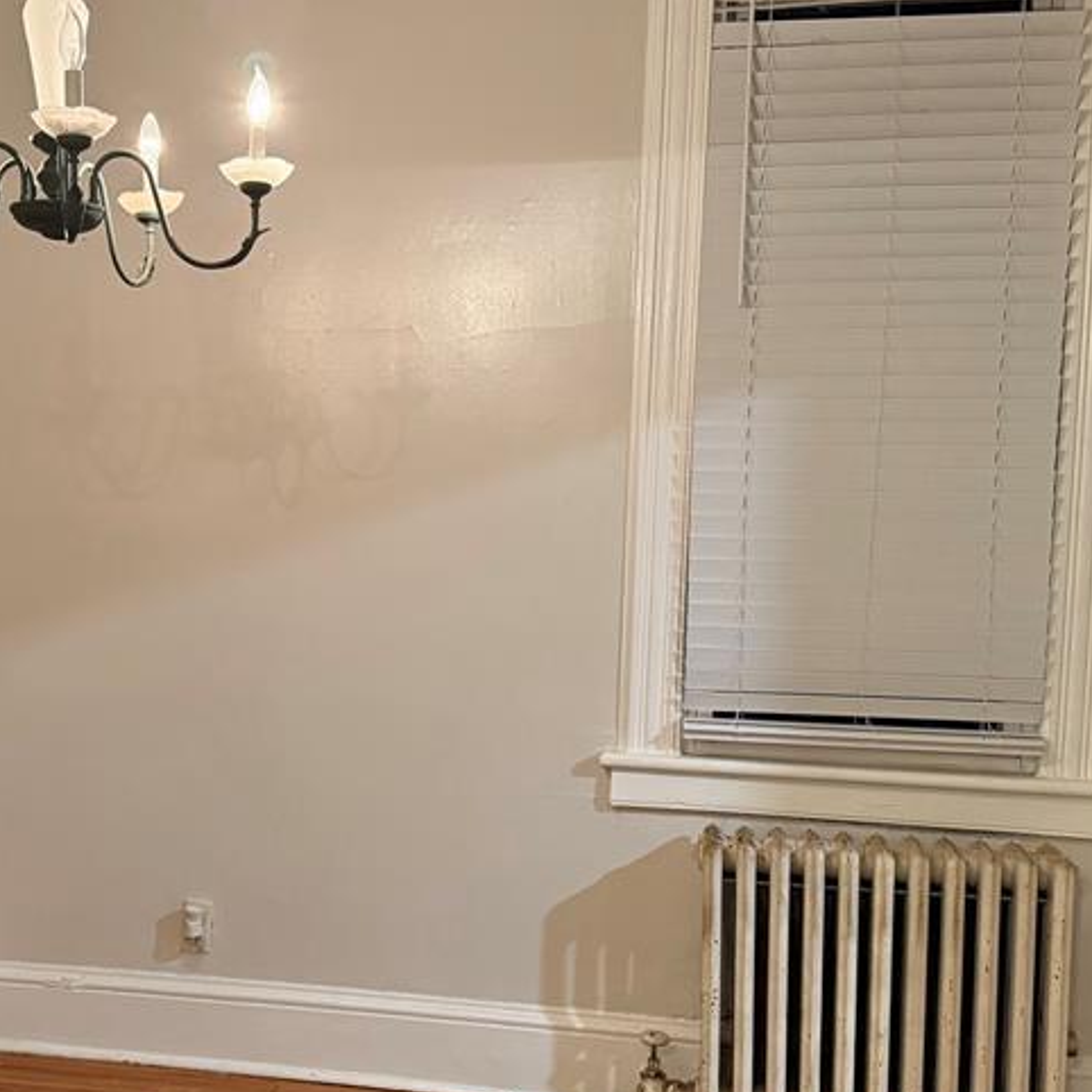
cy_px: 613
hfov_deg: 36.5
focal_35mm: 45
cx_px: 249
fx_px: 1606
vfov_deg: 37.5
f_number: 1.78
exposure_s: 1/40
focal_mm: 6.76
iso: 640
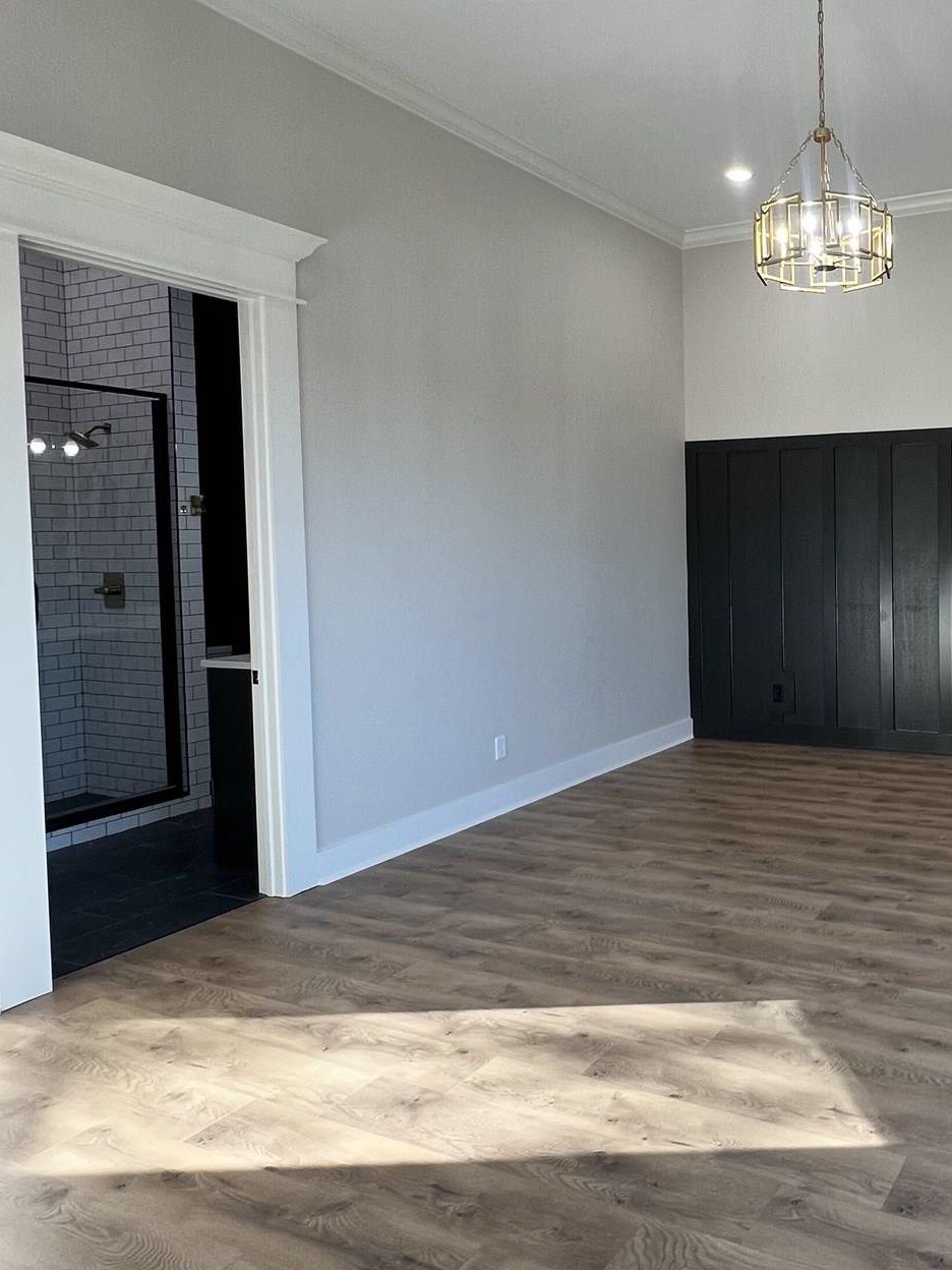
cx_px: 841
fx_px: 880
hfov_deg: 50.9
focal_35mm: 24
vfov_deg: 71.4
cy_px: 571
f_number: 1.8
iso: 100
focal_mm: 1.57
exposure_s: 1/120
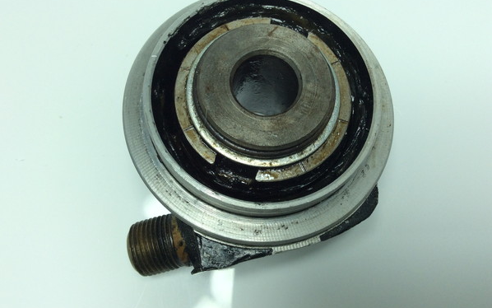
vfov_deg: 37.2
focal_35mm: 34
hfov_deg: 56.7
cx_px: 246
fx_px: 456
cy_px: 126
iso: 32
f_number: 2.4
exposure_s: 1/357
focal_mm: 3.3
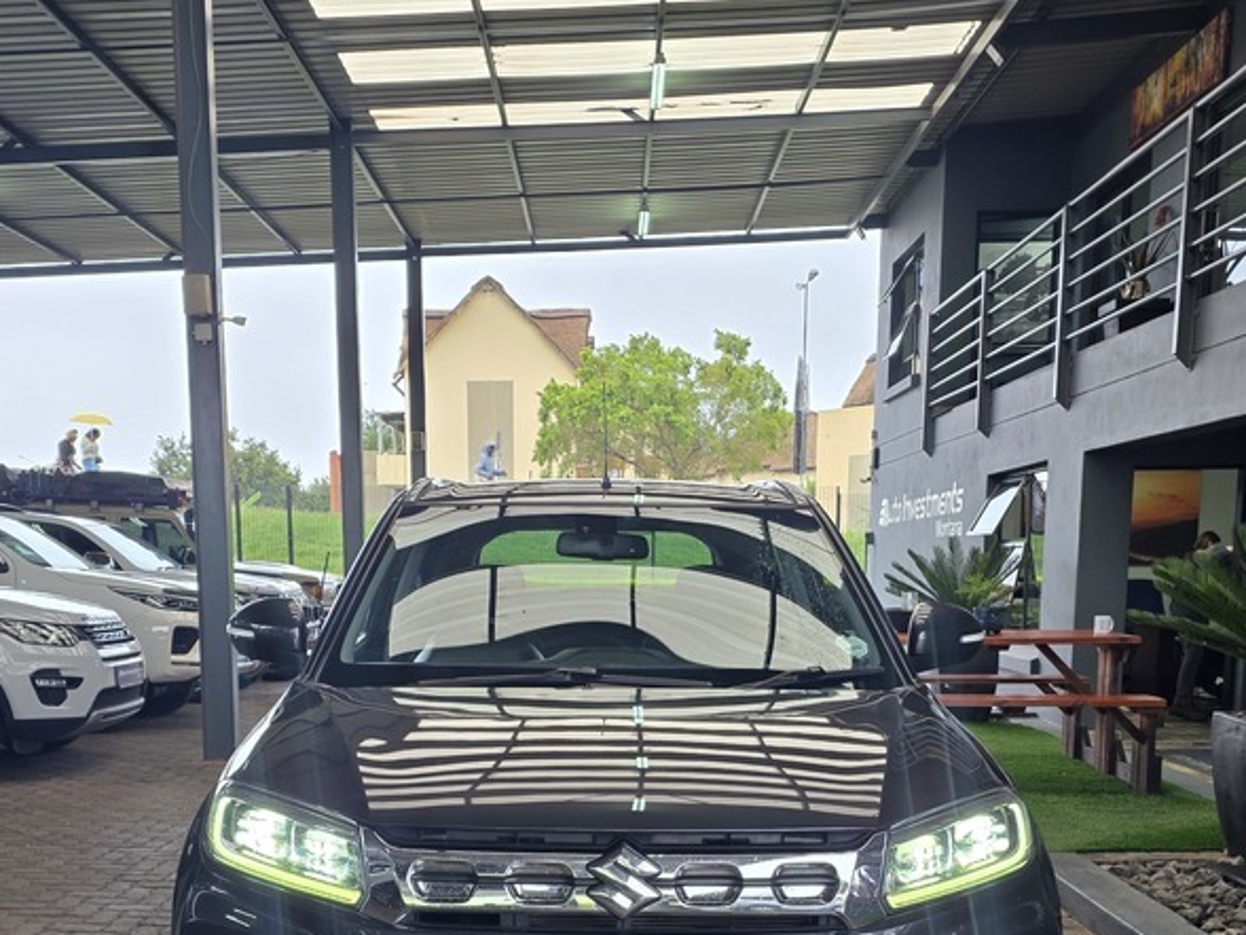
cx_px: 578
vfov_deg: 34.8
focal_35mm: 40
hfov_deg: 46.8
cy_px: 759
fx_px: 1440
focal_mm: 6.25
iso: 80
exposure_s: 1/66
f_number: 1.7
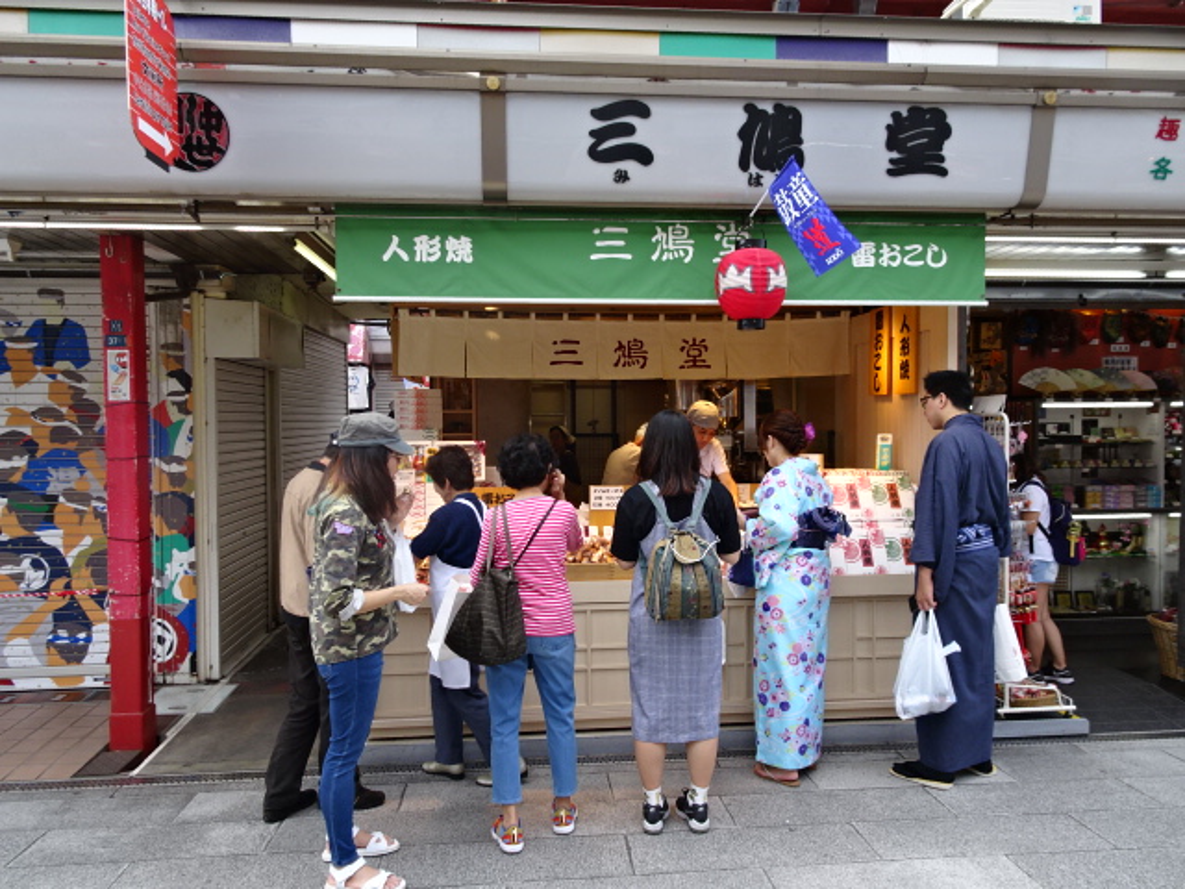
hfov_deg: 71.6
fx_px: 822
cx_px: 592
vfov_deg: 56.8
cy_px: 444
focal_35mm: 24
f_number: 3.5
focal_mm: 4.1
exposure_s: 1/160
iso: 80
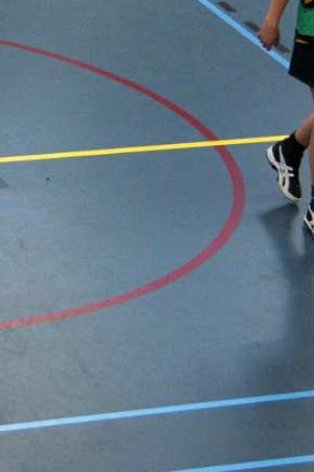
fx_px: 2953
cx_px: 18
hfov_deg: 6.1
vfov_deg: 9.1
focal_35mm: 225
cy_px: 144
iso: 800
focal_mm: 55
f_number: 5
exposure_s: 1/160
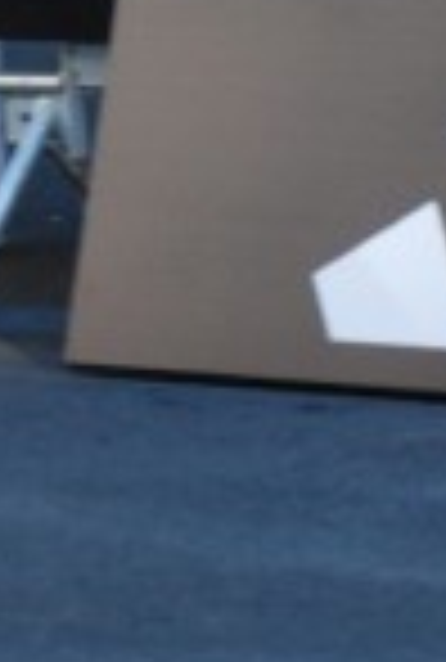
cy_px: -14
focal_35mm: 404
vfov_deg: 5.1
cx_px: -345
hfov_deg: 3.4
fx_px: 7455
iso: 1000
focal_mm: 66
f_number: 5.3
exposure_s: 1/400
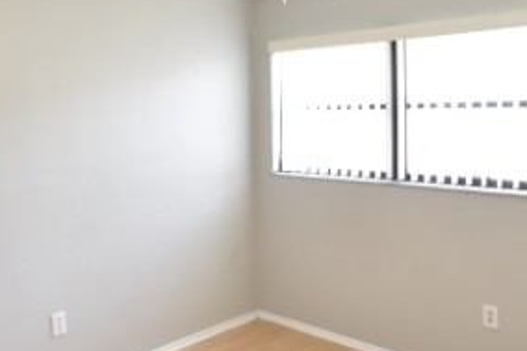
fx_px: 556
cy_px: 124
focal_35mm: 38
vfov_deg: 34.8
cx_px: 200
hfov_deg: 50.3
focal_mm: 10
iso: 800
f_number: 3.5
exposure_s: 1/30
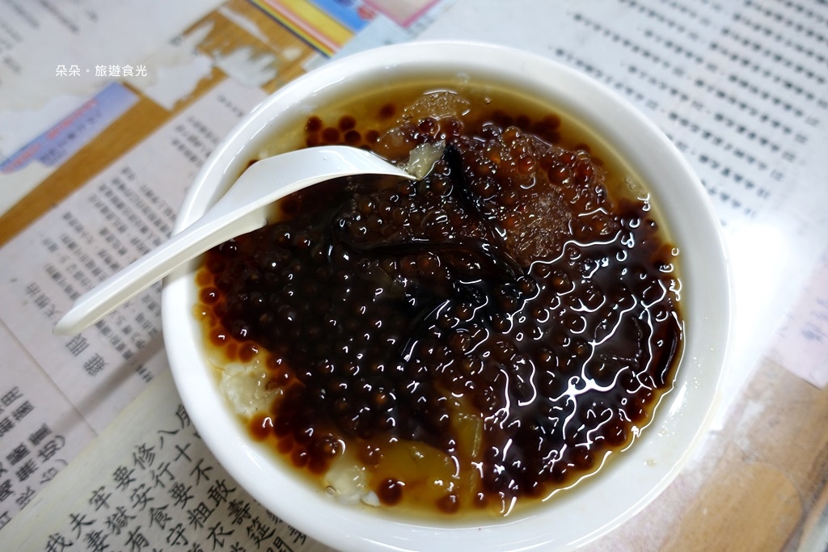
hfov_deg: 73.7
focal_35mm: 24
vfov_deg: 53.1
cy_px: 276
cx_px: 414
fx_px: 552
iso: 200
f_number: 1.8
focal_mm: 8.8
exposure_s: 1/30
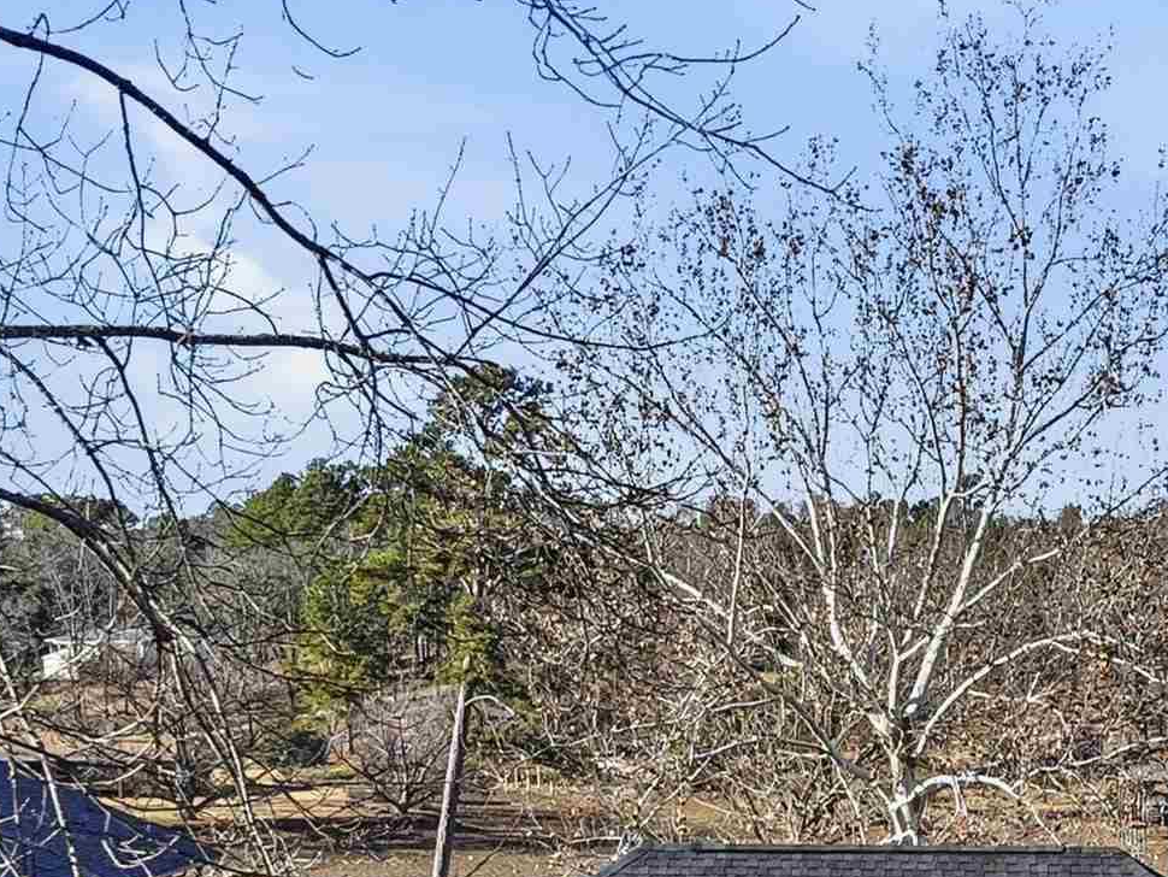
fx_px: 2565
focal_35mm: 76
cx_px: 1043
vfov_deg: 18.3
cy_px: 1067
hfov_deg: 24.9
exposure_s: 1/3200
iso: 190
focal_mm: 8.7
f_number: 1.8
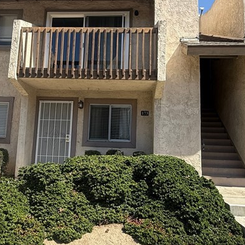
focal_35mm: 32
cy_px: 110
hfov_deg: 51.1
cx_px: 120
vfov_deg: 51.0
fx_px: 256
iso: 50
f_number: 2.2
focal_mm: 2.22
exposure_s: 1/1001
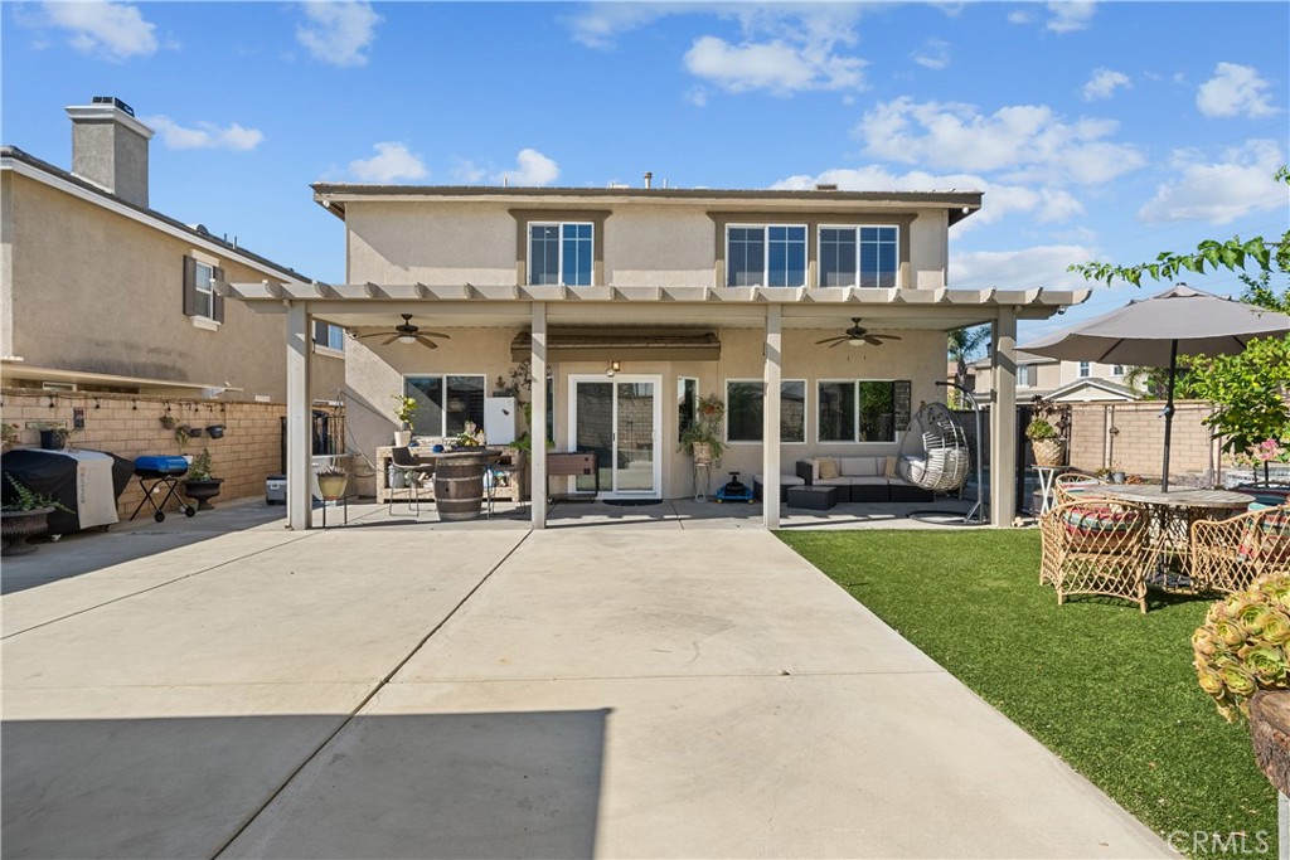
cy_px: 430
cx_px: 645
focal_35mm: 15
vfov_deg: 77.3
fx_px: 538
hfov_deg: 100.4
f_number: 9
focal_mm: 15
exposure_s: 1/125
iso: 200
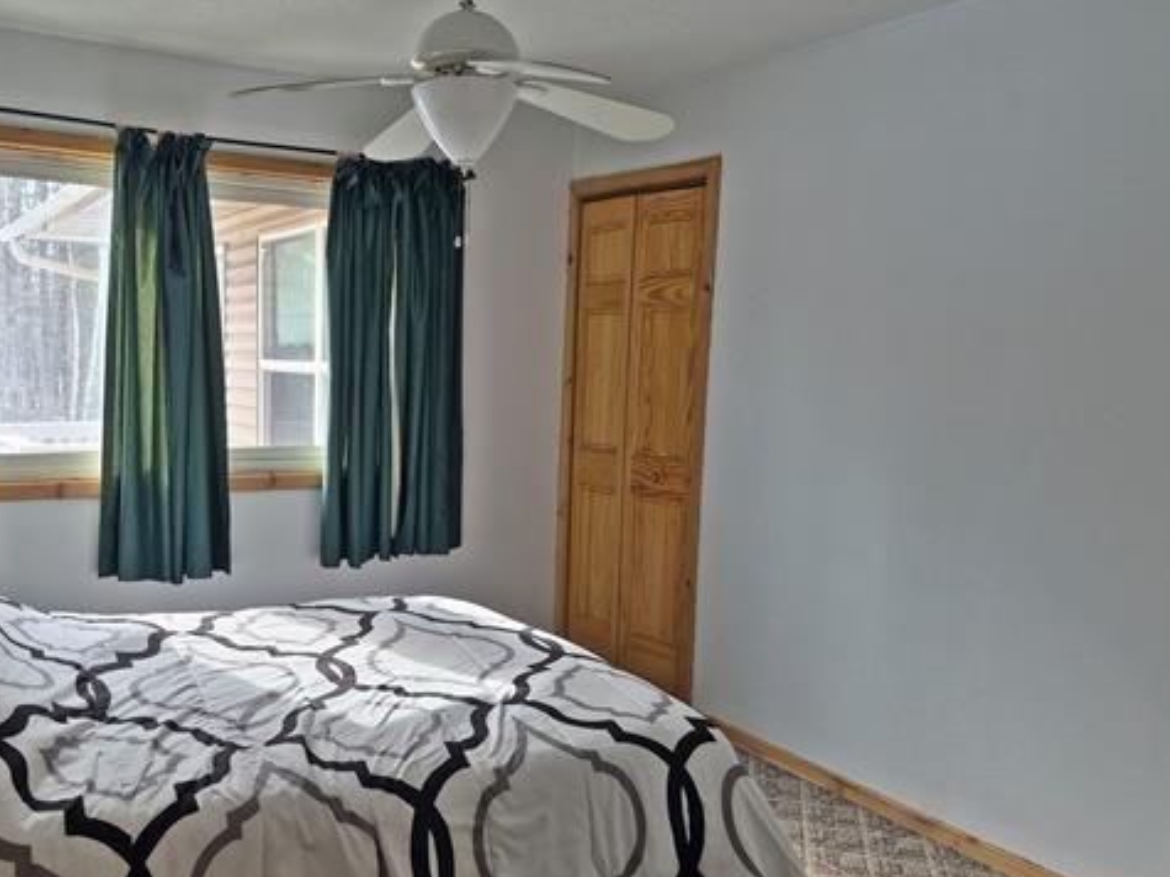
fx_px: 1048
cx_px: 414
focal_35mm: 31
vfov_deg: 45.4
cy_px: 466
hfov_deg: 57.4
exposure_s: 1/180
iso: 125
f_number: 1.8
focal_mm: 5.4
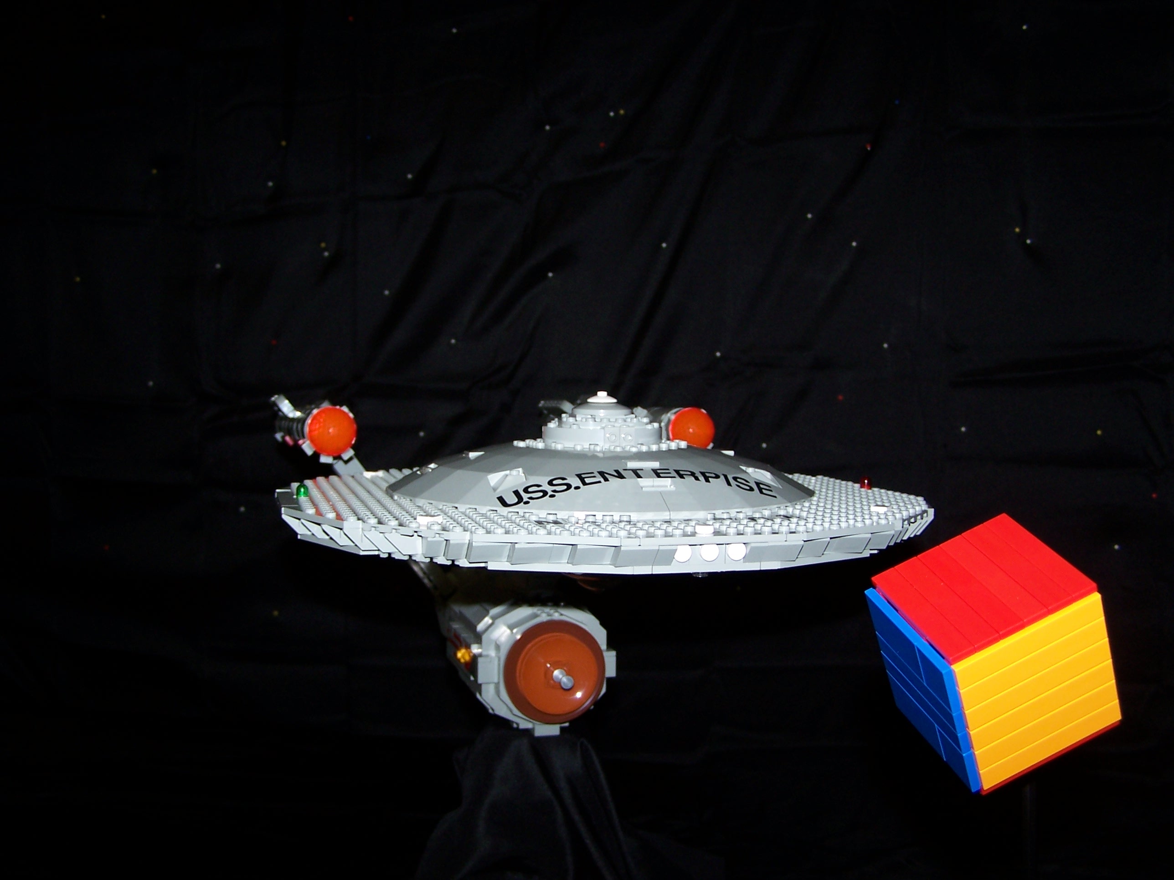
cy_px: 440
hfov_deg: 49.0
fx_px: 1289
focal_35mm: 38
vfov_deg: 37.7
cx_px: 587
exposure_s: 1/60
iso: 80
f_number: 2.8
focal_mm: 6.3
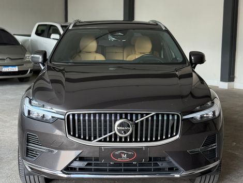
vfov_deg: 30.3
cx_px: 122
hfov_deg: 39.6
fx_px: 337
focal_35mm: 48
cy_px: 92
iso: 200
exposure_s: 1/110
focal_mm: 6.76
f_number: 1.78
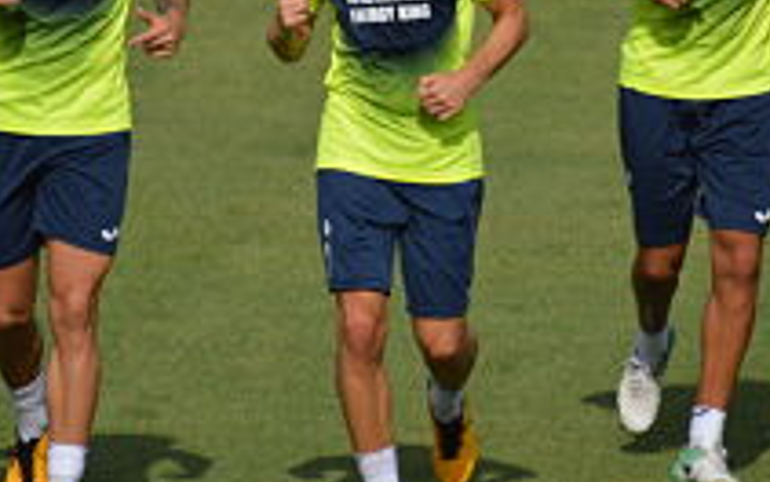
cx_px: 405
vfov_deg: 1.5
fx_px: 18220
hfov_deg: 2.4
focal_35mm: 868
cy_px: 29
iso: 220
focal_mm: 300
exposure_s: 1/2000
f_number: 5.6
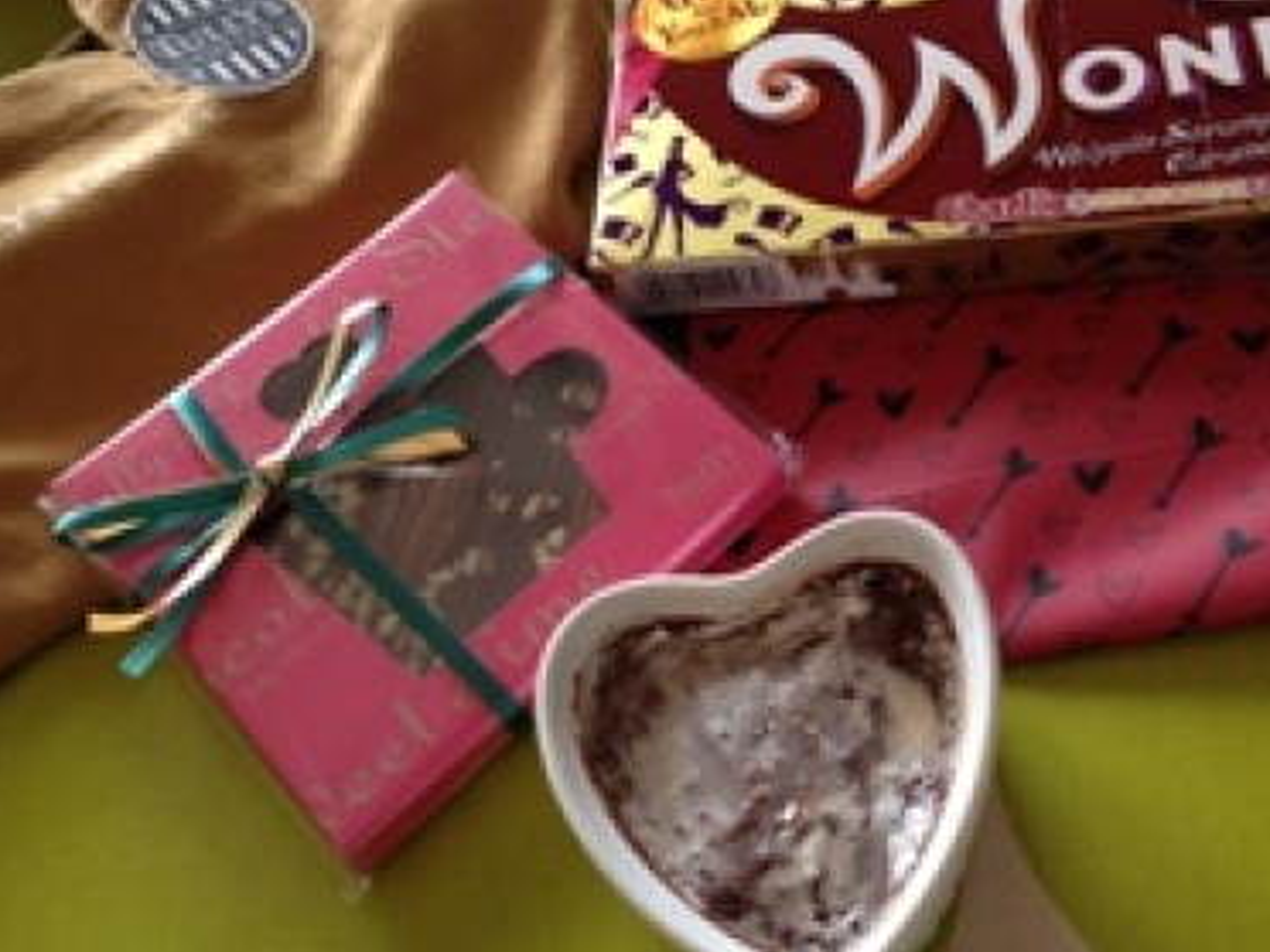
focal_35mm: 47
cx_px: 734
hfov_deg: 40.3
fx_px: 1724
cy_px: 418
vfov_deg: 30.8
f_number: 2.4
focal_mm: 4.28
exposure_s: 1/20
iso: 50
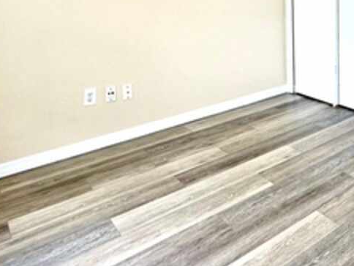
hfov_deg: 45.4
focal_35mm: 37
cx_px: 319
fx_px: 378
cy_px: 4
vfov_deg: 35.2
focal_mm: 2.22
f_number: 2.2
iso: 100
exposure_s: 1/120
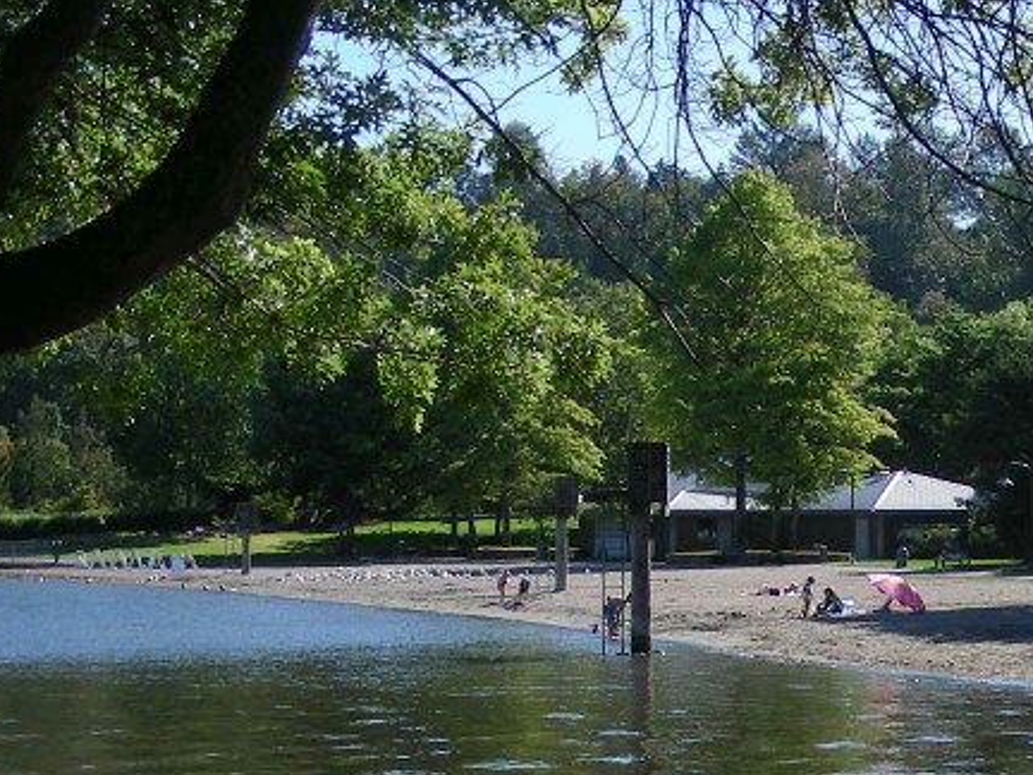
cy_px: 631
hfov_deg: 20.8
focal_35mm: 90
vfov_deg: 16.3
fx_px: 2686
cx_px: 1112
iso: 50
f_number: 3.5
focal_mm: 6.3
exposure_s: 1/407
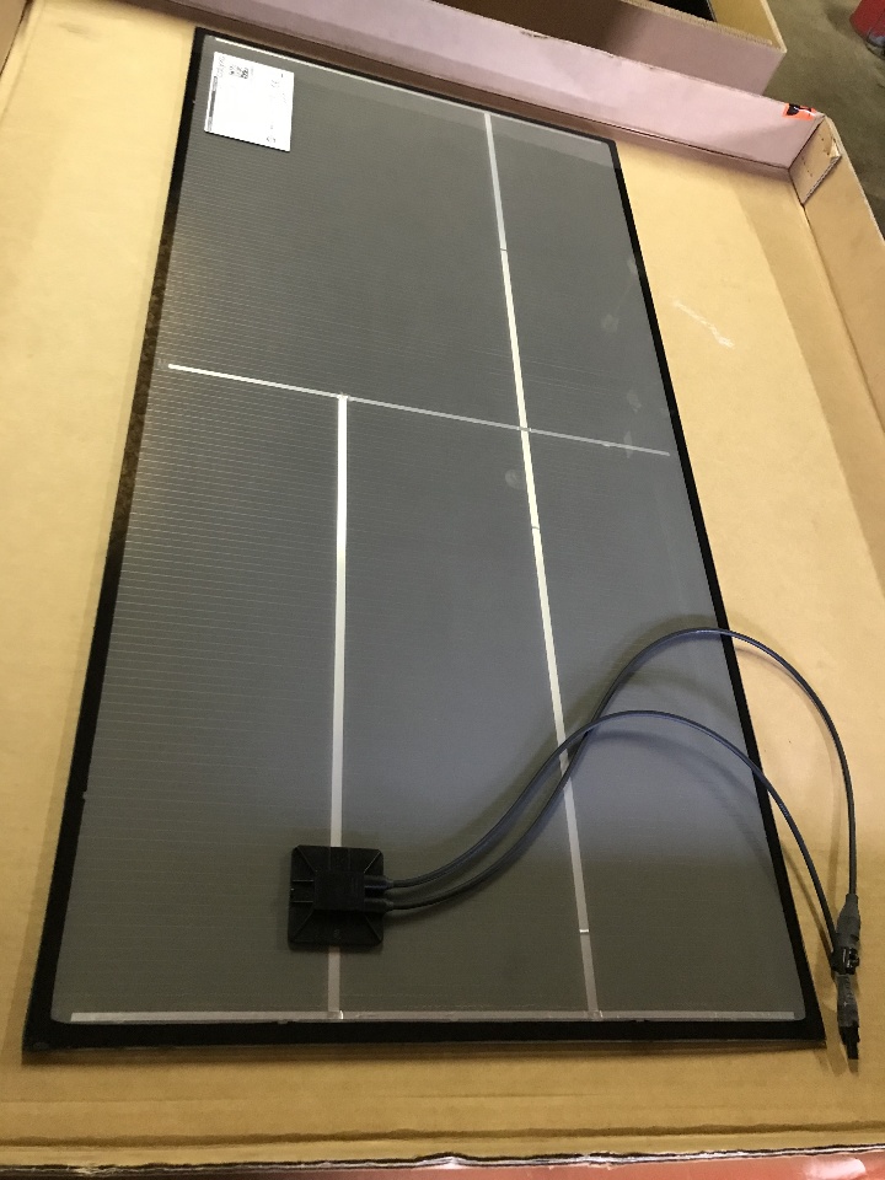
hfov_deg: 49.7
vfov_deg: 63.4
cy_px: 590
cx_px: 442
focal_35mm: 28
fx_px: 954
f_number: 1.8
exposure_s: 1/15
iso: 100
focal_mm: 3.99
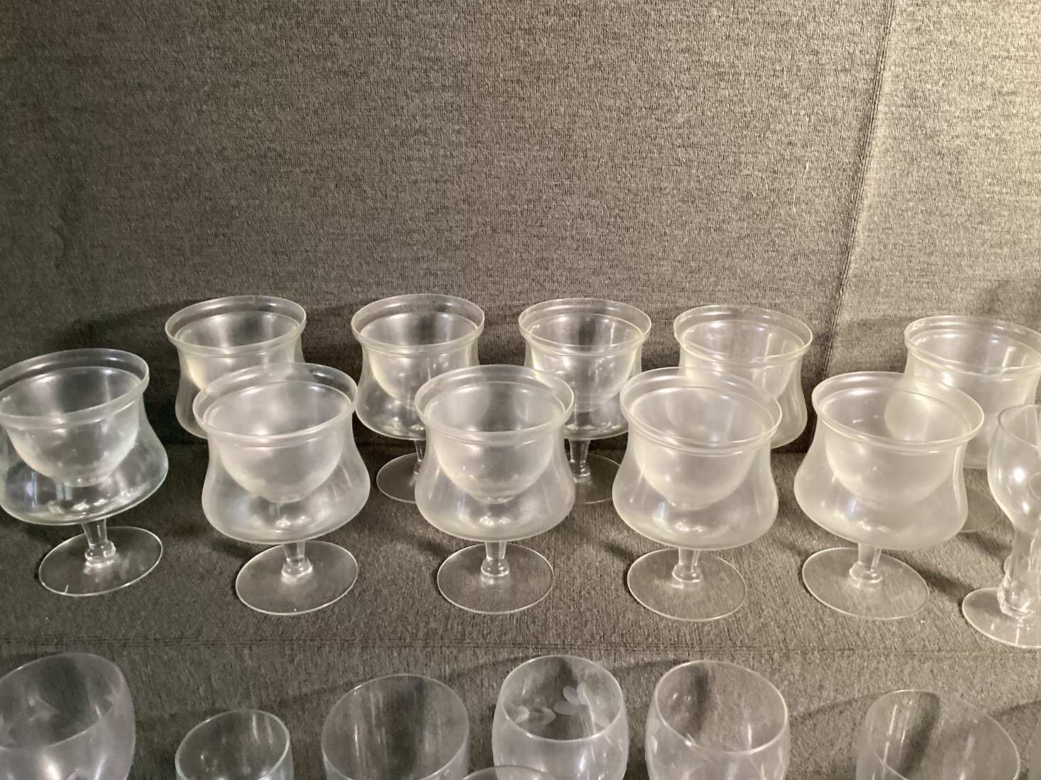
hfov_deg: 56.8
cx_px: 526
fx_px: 962
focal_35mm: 32
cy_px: 378
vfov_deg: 44.1
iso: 320
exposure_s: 1/50
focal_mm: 3.3
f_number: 2.4
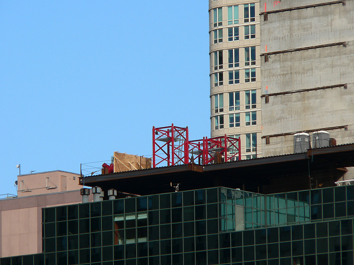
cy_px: 132
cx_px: 177
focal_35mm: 434
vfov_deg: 3.4
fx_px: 4438
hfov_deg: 4.6
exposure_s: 1/500
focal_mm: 72
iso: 80
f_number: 5.2
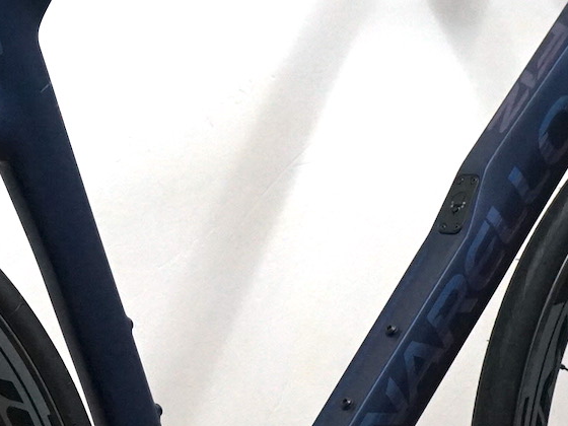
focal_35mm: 189
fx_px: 3101
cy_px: 280
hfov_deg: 10.4
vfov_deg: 7.9
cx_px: 110
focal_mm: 49
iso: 2500
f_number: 4.5
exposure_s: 1/160
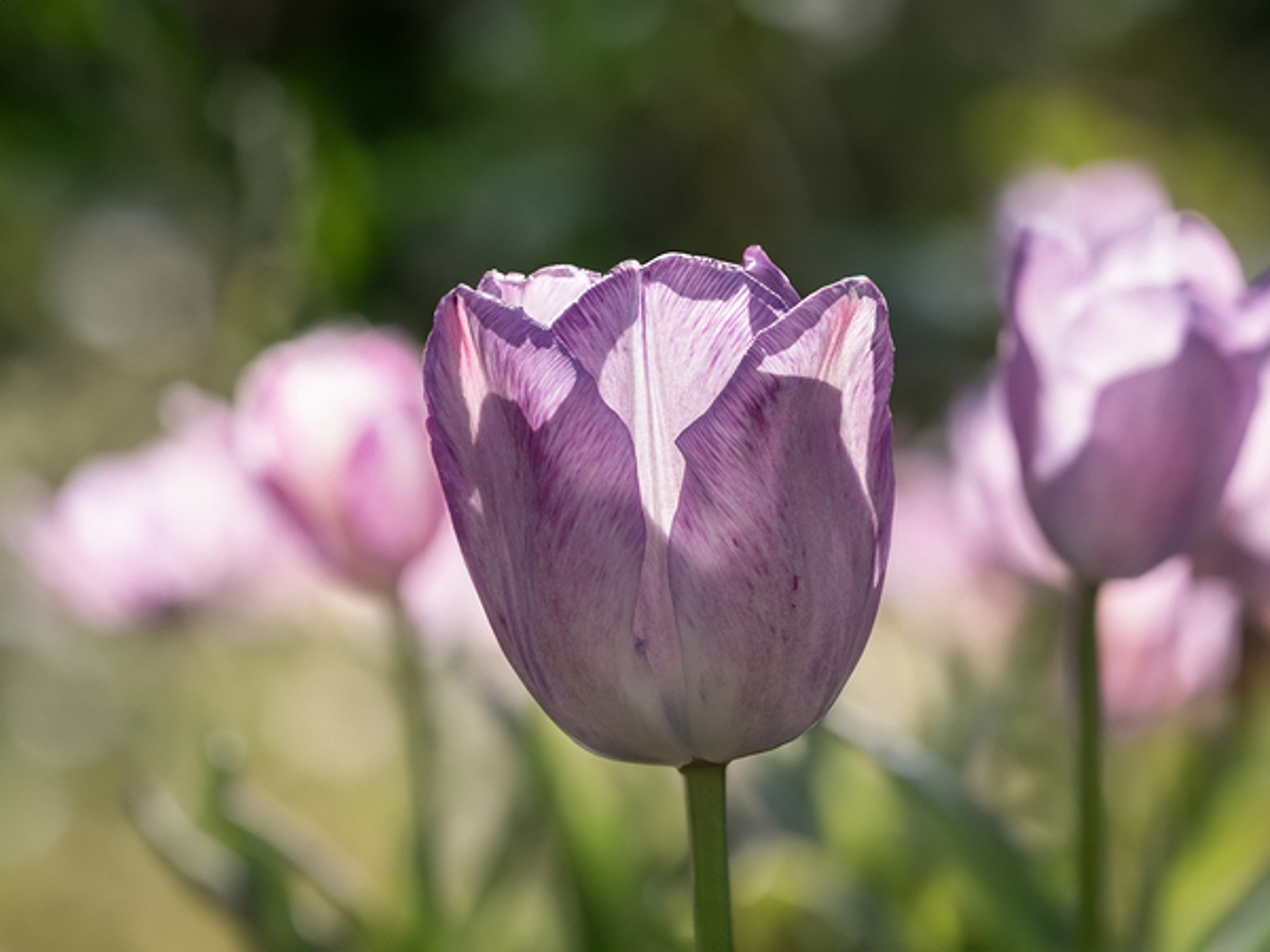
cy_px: 476
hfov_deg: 16.4
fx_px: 4403
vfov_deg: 12.3
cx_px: 635
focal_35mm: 120
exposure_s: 1/800
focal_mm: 60
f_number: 7.1
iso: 200
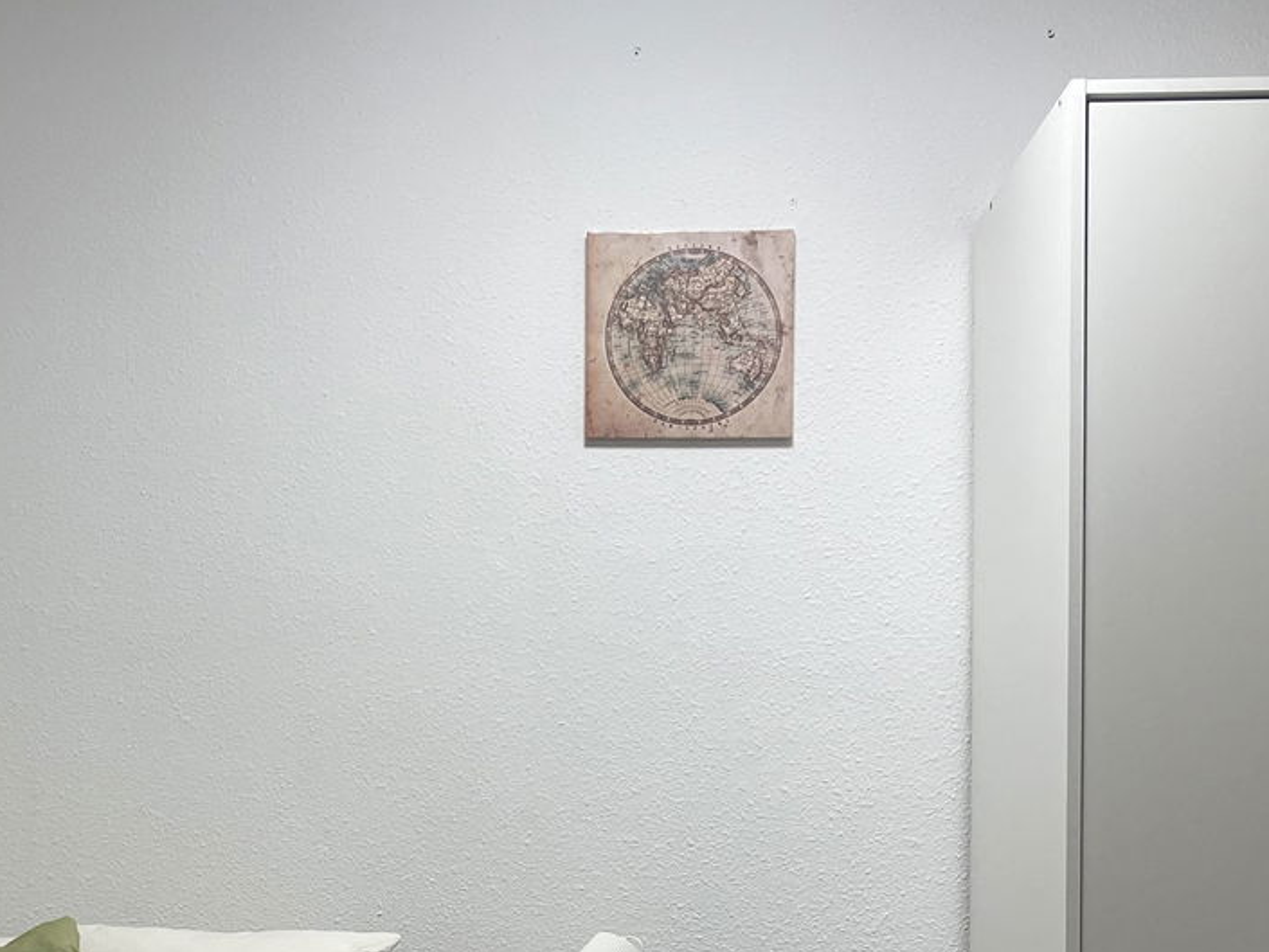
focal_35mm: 59
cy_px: 817
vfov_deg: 24.3
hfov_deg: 32.4
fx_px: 2163
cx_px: 410
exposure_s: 1/100
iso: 100
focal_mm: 5.1
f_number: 1.6
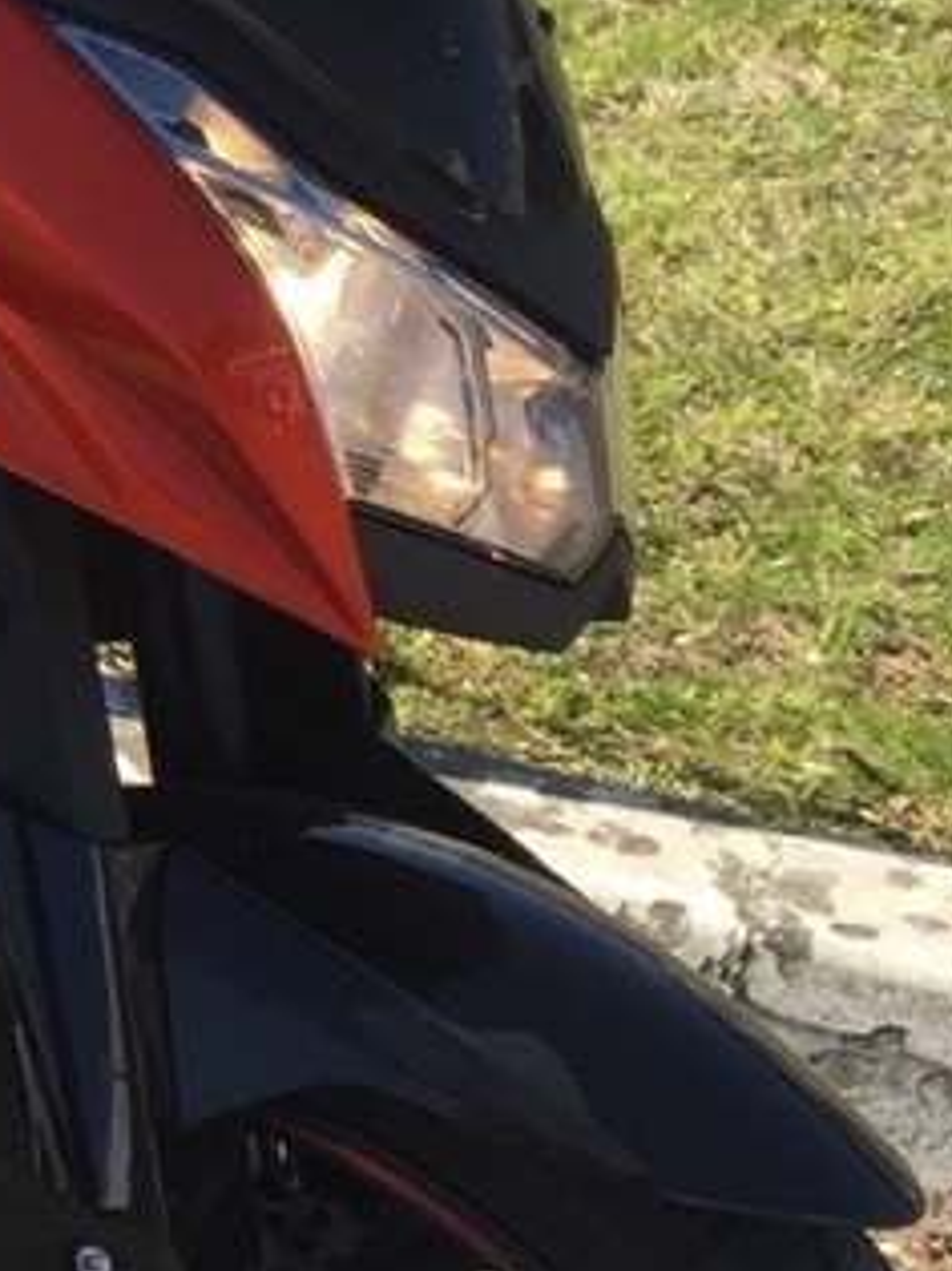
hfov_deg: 11.4
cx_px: -896
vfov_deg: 16.6
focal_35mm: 118
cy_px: 311
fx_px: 4330
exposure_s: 1/964
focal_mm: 4.15
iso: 32
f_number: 2.2
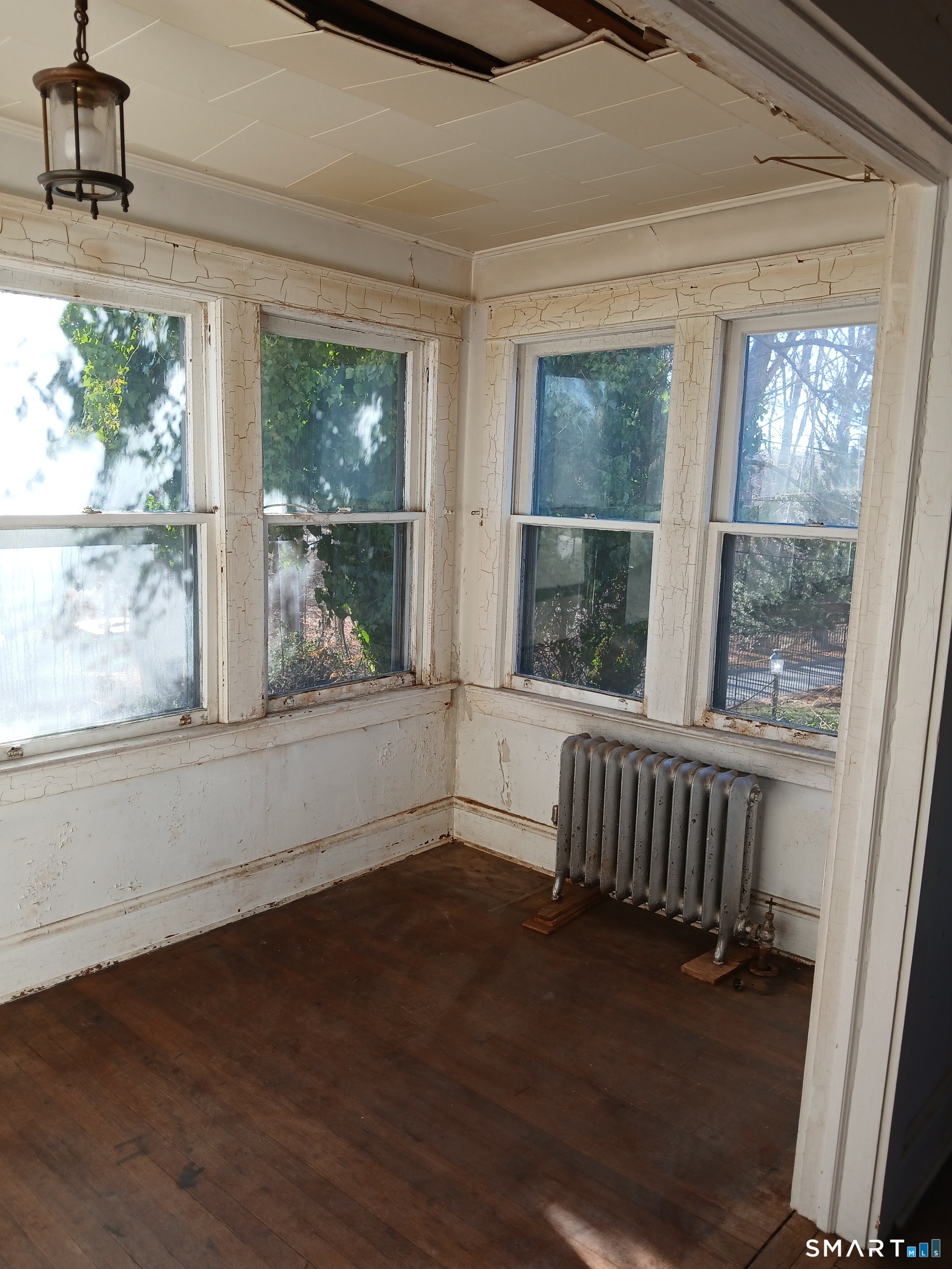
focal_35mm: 26
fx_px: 953
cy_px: 634
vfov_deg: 67.3
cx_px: 476
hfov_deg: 53.1
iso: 20
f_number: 1.8
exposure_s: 1/50
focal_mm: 3.98
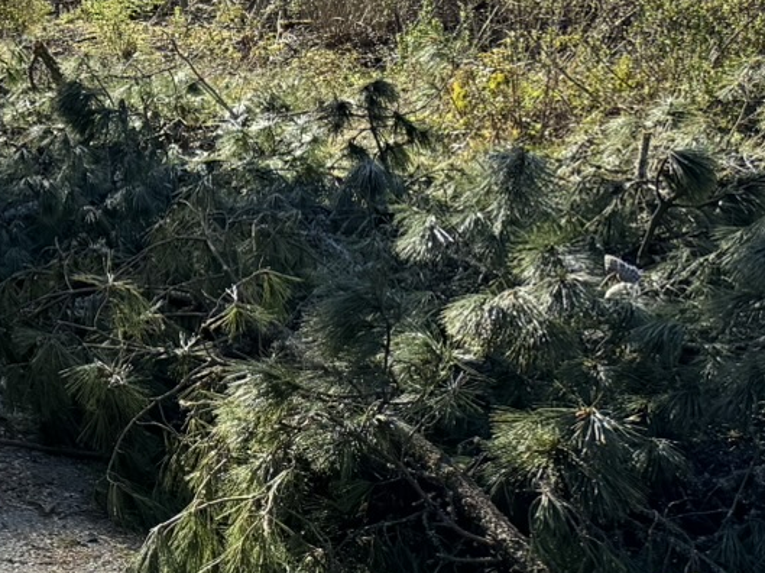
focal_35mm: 93
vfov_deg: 15.5
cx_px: -505
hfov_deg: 17.9
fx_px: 2054
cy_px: -33
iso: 100
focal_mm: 6.76
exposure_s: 1/2445
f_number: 1.78
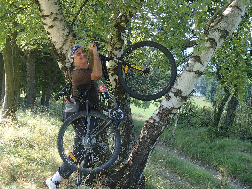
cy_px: 94
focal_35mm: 52
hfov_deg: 36.8
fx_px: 379
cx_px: 126
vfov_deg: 28.0
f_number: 5
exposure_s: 1/80
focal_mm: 9.39
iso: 200
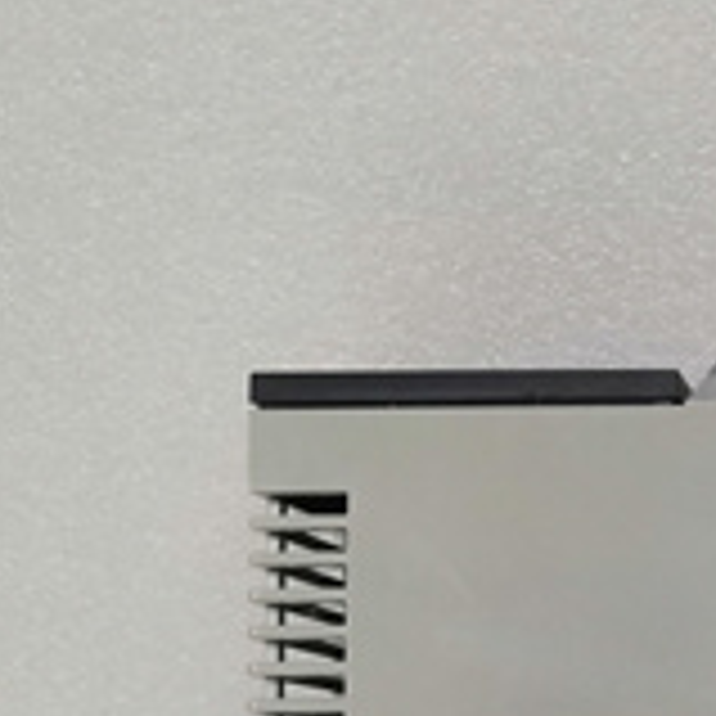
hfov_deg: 20.3
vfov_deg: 22.2
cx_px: 1031
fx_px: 1755
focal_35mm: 75
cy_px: 718
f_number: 1.8
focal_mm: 3.95
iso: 160
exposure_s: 1/50
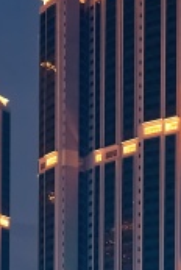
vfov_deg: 11.2
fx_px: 1247
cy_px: 542
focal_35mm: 166
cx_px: 33
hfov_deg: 8.3
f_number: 2.8
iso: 1250
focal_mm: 24
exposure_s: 1/30
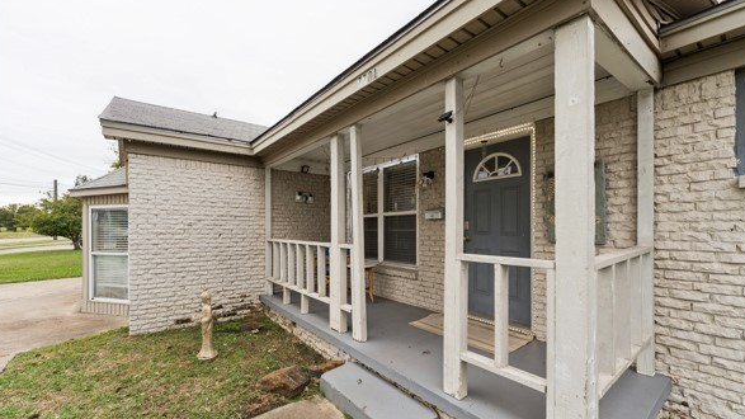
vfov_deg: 68.2
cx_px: 372
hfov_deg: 100.7
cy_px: 226
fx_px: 309
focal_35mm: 16
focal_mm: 14.6
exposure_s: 1/500
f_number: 2.8
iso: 400
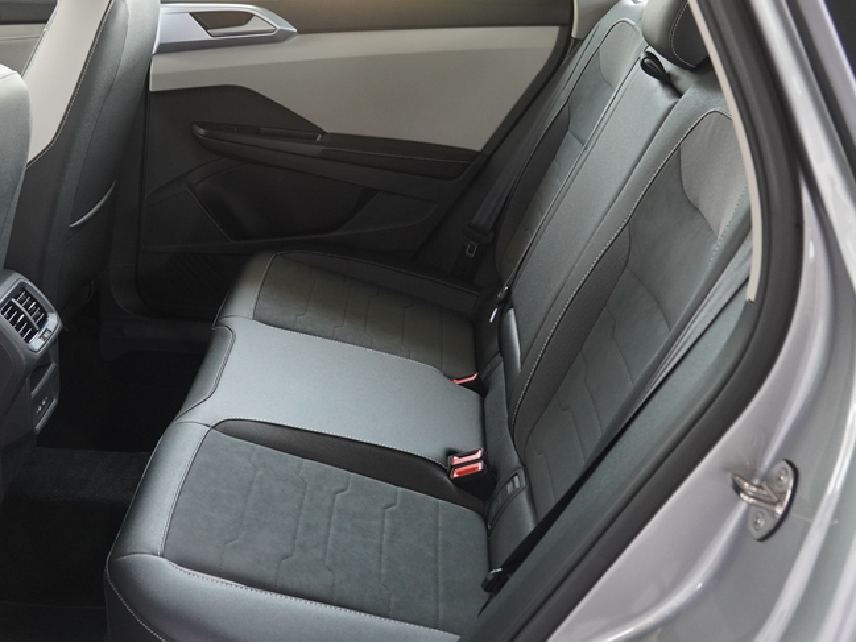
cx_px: 288
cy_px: 255
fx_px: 1181
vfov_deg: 30.3
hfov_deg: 39.4
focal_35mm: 48
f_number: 4
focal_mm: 21
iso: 1000
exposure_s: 1/60
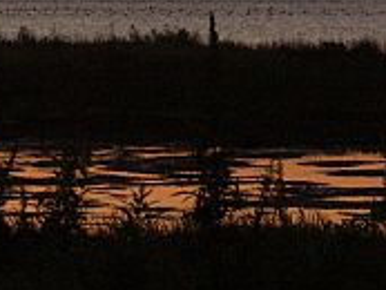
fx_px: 4218
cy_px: -94
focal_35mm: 378
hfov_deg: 5.2
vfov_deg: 3.9
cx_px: -176
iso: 400
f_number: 5
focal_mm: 26.4
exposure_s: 1/250
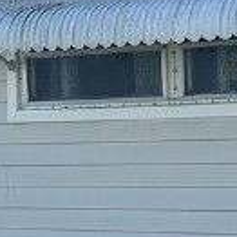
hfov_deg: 9.7
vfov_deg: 9.8
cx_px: 51
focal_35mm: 179
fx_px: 1387
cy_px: 175
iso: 50
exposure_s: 1/4115
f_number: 1.5
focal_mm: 5.7
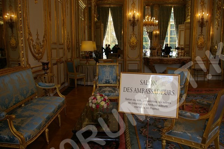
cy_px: 74
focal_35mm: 30
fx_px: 187
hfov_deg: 62.0
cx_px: 112
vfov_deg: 43.6
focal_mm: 20
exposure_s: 1/60
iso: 200
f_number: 4.5
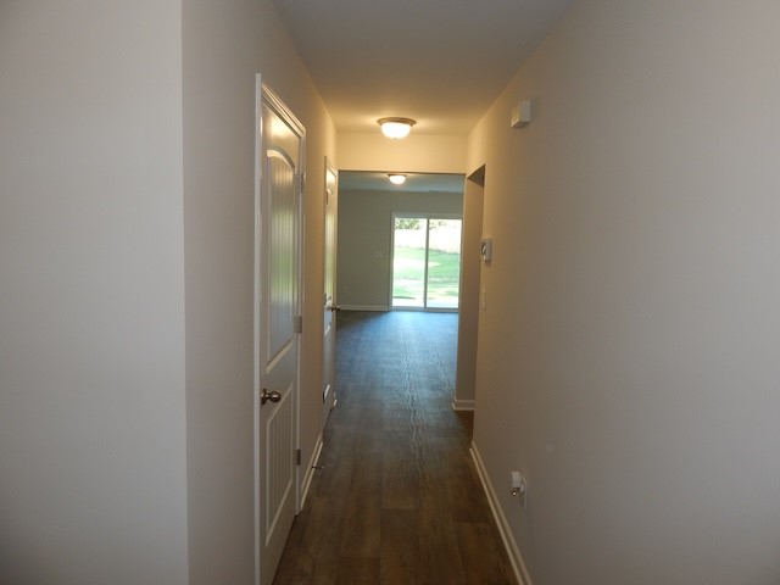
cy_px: 292
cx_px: 390
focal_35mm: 22
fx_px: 496
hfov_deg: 76.4
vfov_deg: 61.1
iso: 125
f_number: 3
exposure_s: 1/30
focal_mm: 4
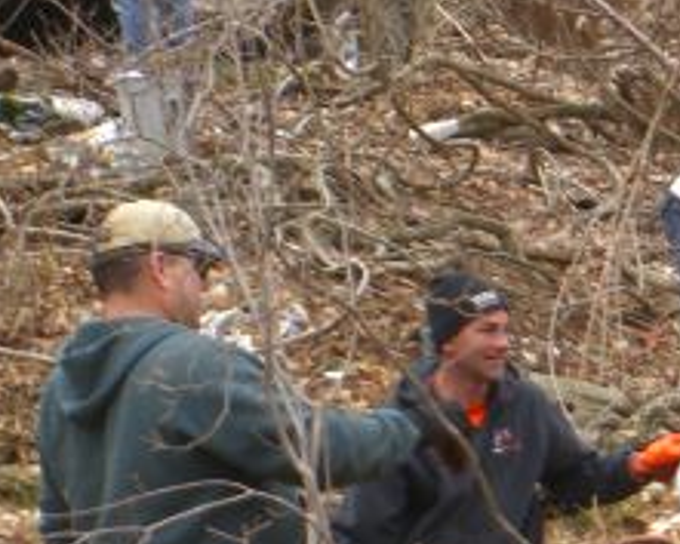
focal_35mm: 322
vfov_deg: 4.8
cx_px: 852
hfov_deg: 6.0
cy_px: 384
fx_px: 6483
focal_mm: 23.7
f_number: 5.1
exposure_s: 1/80
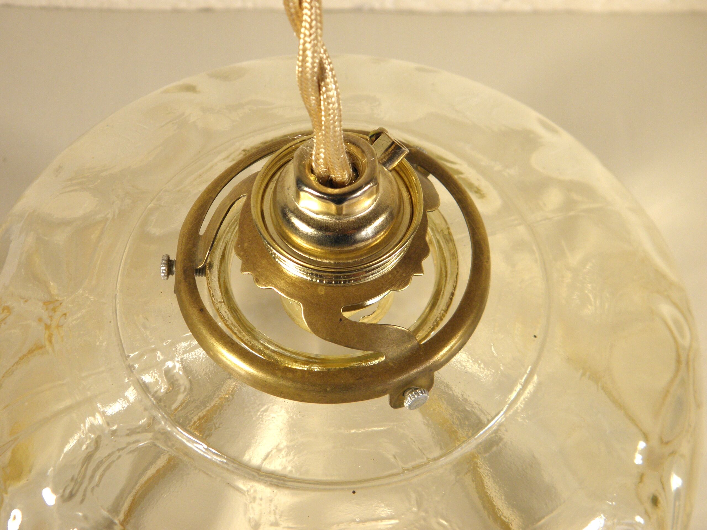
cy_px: 265
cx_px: 354
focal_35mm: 80
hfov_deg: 24.4
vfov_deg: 18.4
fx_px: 1634
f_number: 4.4
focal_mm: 14.3
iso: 125
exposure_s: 1/50
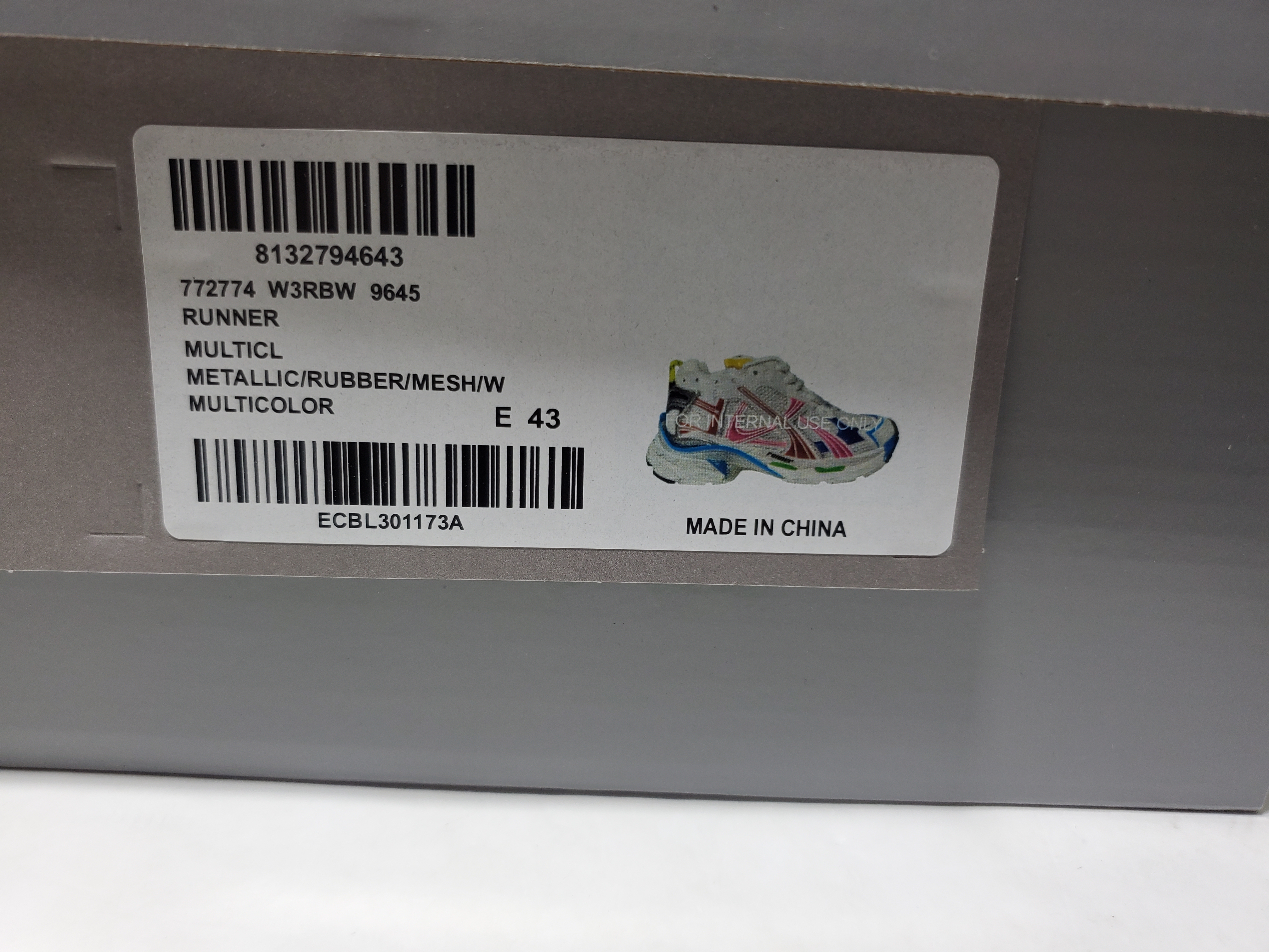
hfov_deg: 67.3
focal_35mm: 26
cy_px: 476
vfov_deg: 53.1
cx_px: 634
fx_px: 953
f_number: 1.5
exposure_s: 1/265
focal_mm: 4.3
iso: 50
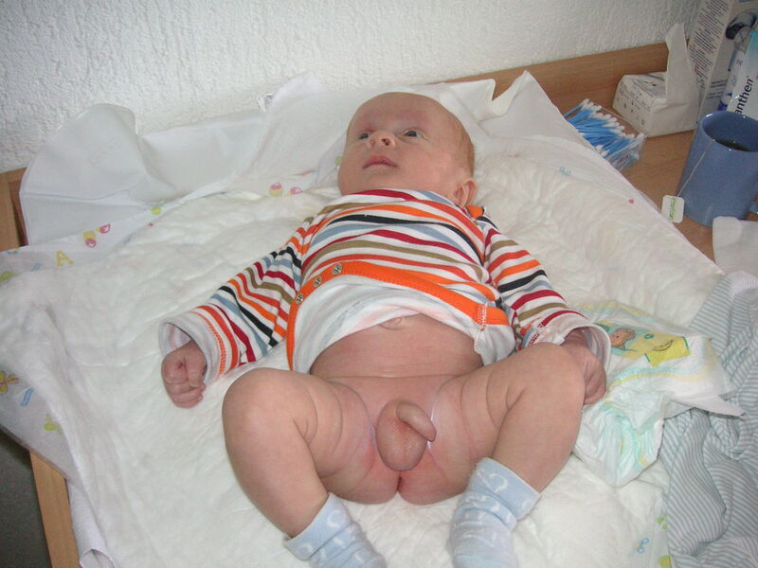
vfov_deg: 38.7
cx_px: 379
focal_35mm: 37
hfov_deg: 50.1
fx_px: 810
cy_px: 284
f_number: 2.8
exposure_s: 1/45
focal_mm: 6.1
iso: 160
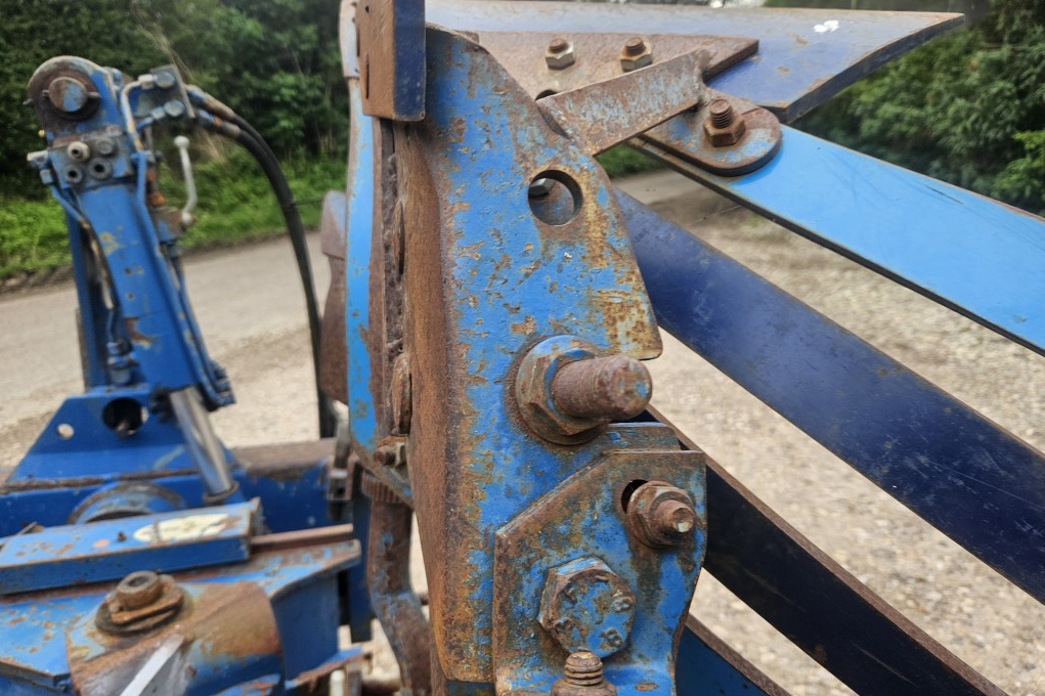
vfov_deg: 53.0
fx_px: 696
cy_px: 304
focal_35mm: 24
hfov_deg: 73.8
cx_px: 522
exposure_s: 1/180
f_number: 1.8
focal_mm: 5.4
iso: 40
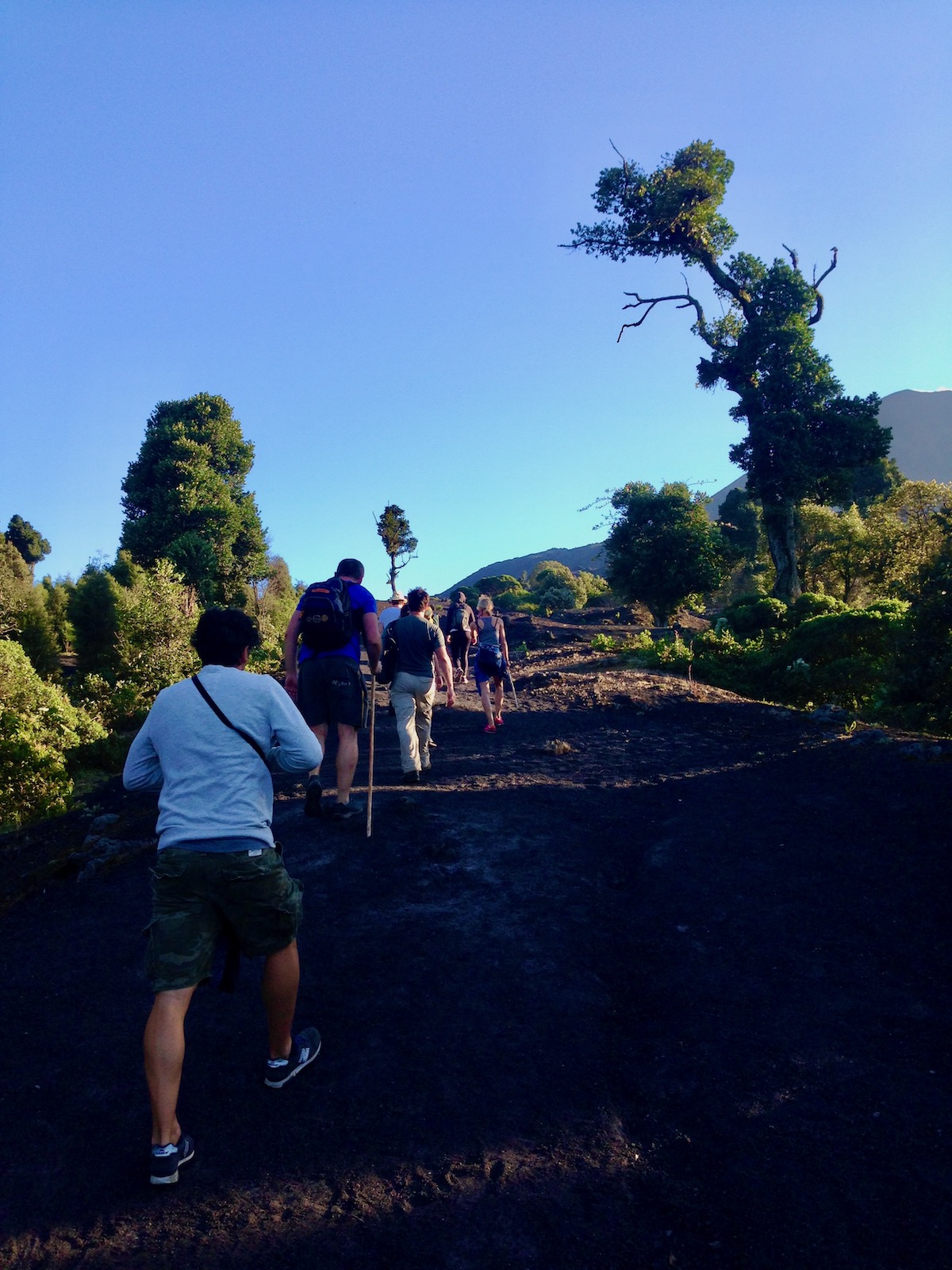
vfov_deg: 55.4
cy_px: 635
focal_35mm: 33
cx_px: 476
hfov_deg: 42.9
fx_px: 1210
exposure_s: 1/437
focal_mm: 4.12
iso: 50
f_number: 2.4
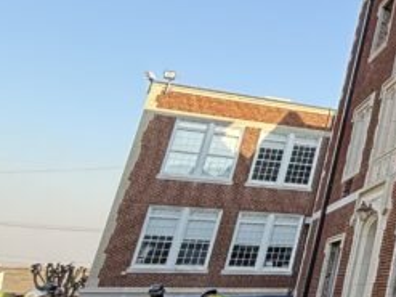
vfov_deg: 24.9
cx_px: 790
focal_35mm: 58
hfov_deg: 19.3
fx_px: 663
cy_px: 71
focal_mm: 2.22
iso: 64
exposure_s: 1/219
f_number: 2.2
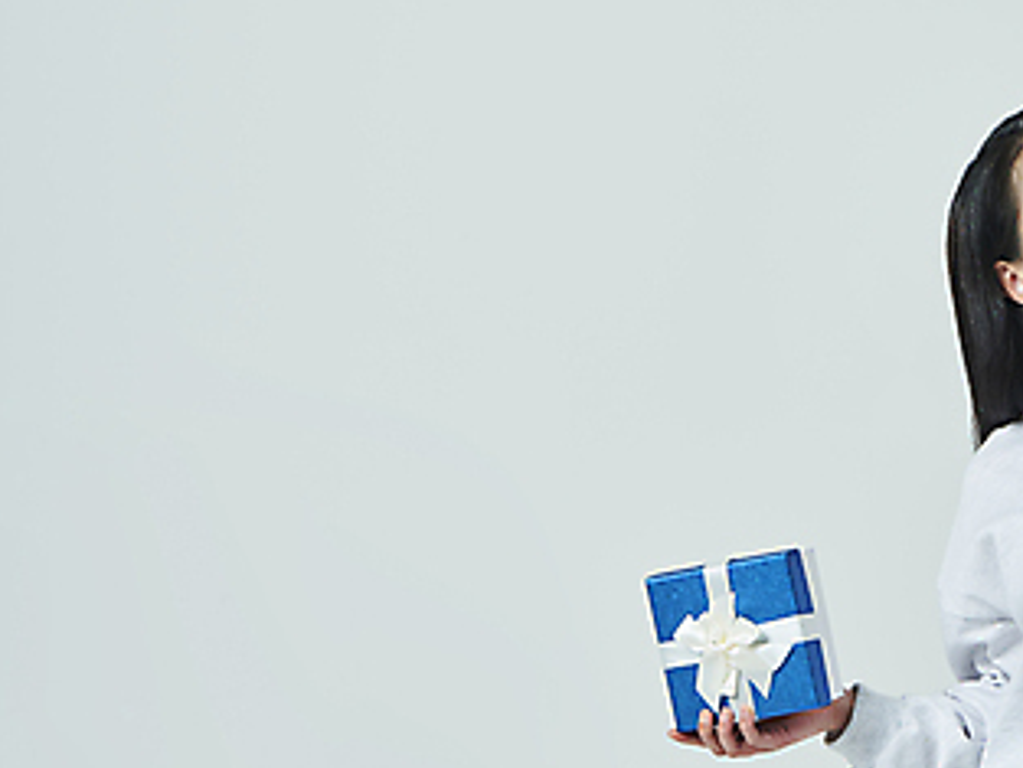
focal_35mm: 129
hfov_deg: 15.2
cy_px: 294
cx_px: 860
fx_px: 3814
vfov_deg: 11.5
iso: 100
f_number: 11
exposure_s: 1/125
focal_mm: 70
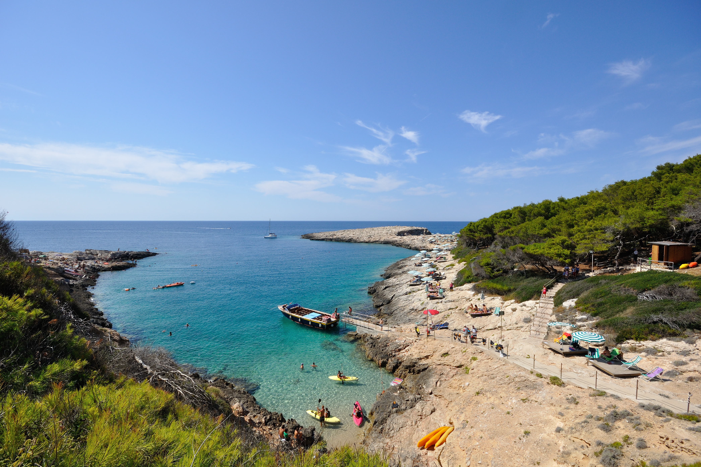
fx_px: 292
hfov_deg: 100.4
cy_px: 234
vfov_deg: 77.3
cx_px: 350
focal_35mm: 15
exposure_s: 1/400
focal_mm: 10
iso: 200
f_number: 10
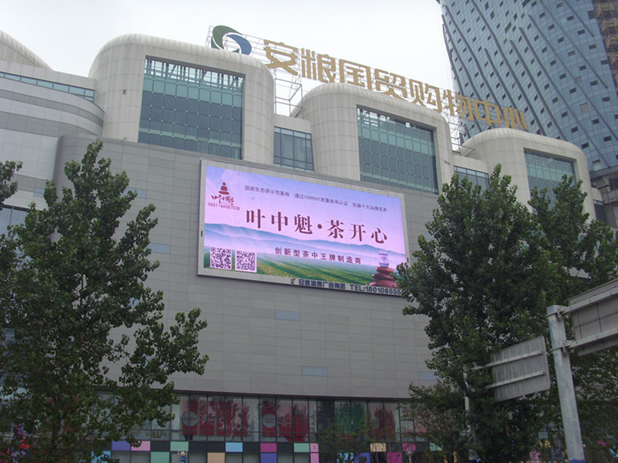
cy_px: 232
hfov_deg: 51.4
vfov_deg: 39.6
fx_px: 643
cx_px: 309
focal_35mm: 36
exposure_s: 1/350
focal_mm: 6
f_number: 5.5
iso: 80
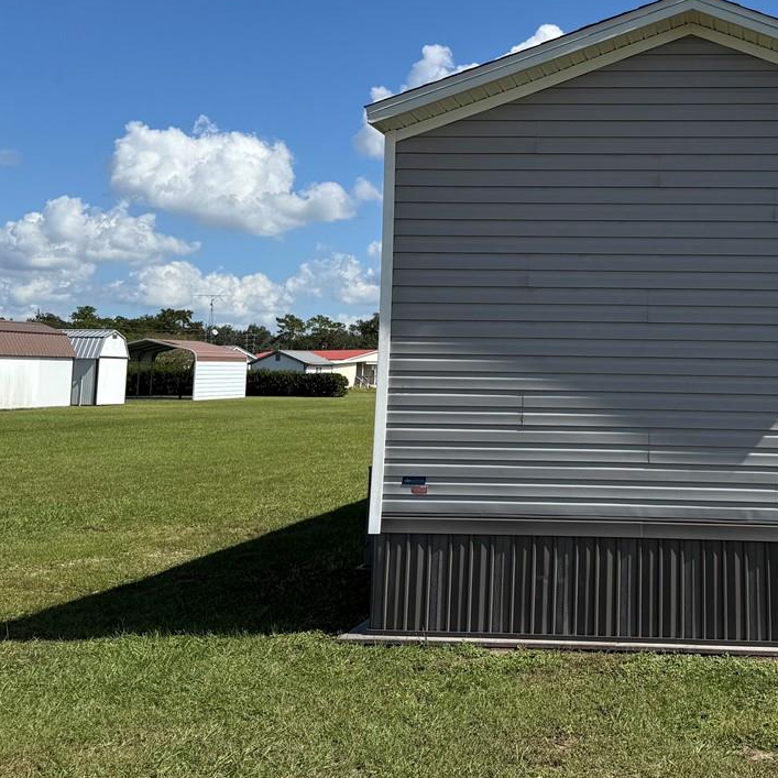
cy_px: 226
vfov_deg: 34.8
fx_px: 1221
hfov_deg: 34.0
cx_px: 648
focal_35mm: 48
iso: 80
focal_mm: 6.76
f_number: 1.78
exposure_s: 1/6711
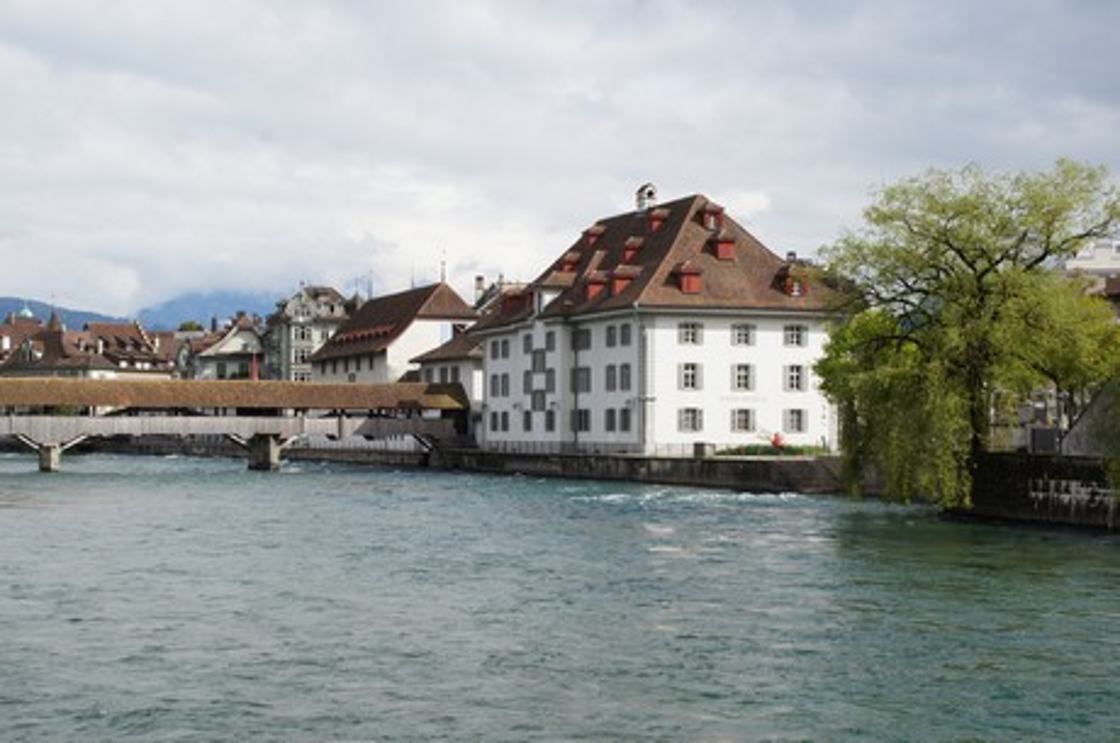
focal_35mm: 60
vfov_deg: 22.5
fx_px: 1863
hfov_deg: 33.5
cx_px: 560
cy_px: 372
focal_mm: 40
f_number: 13
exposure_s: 1/125
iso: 100
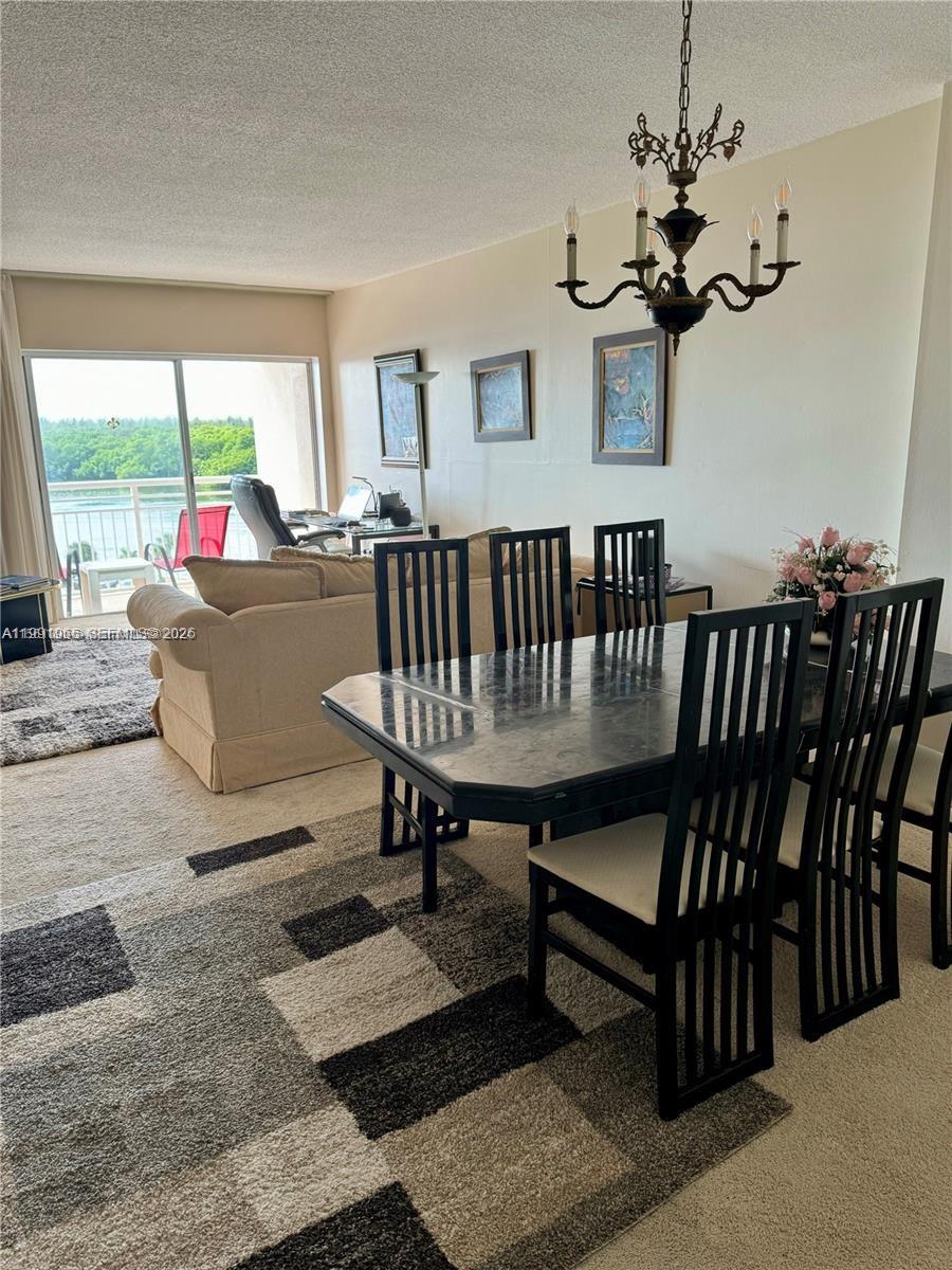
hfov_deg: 56.8
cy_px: 635
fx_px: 880
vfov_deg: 71.6
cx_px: 476
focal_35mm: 24
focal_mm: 6.86
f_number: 1.78
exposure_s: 1/133
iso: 50
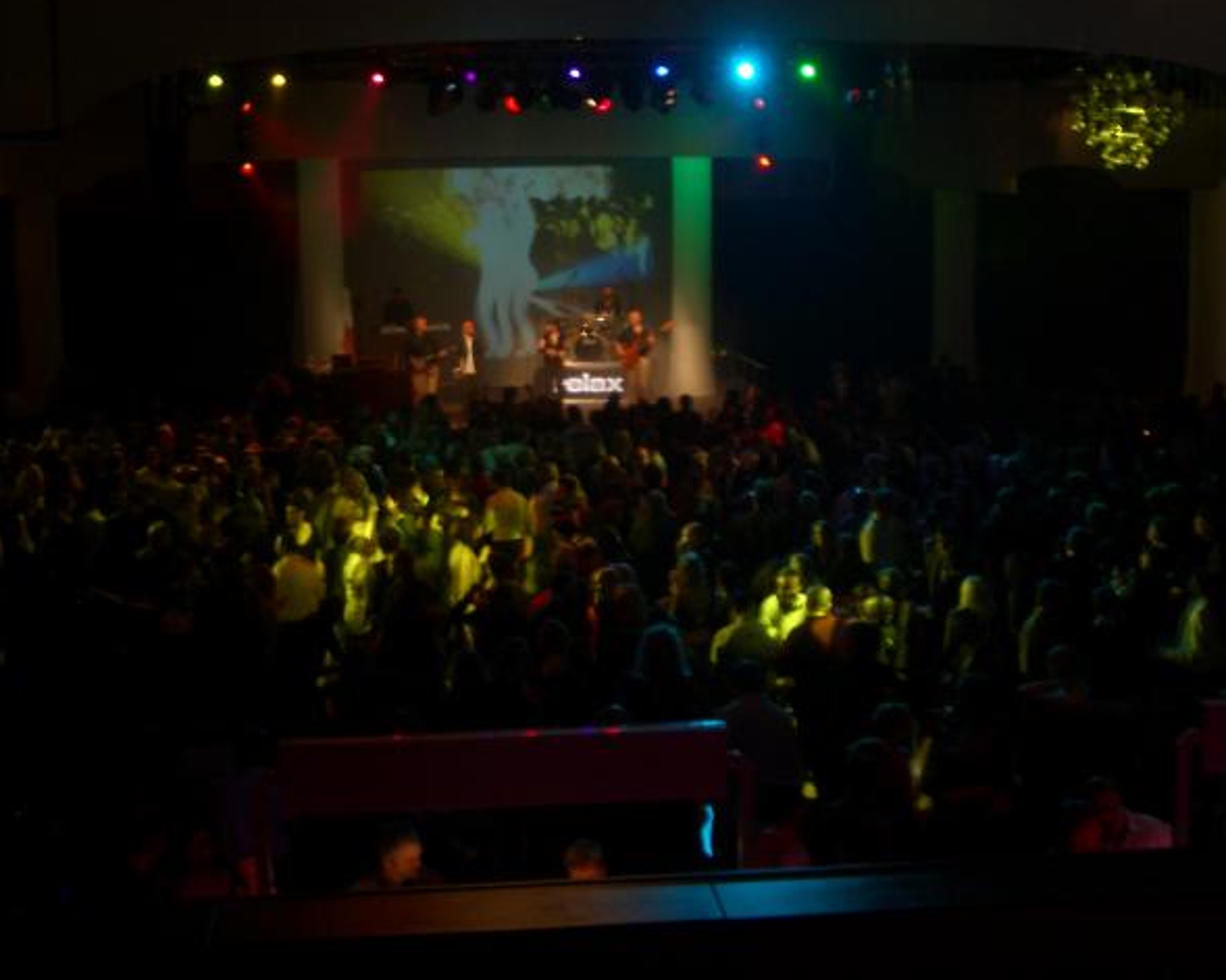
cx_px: 593
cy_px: 487
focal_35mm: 52
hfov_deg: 36.0
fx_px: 1887
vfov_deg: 29.1
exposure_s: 1/8
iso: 50
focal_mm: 8.2
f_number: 3.1
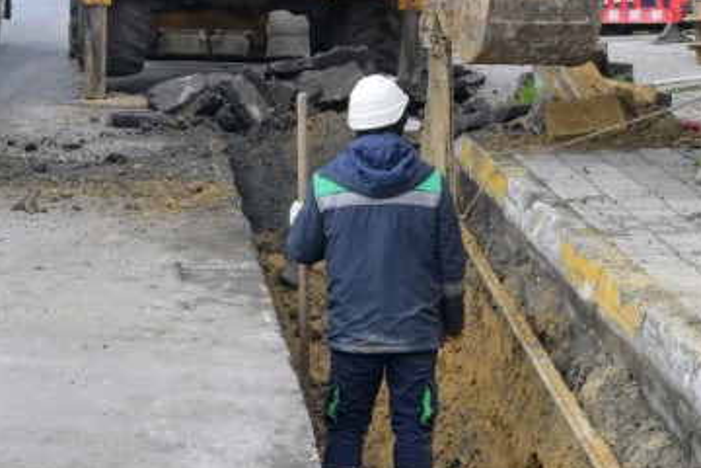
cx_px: 76
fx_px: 2103
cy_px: -263
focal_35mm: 108
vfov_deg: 12.0
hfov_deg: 18.6
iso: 250
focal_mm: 24
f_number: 8
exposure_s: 1/250
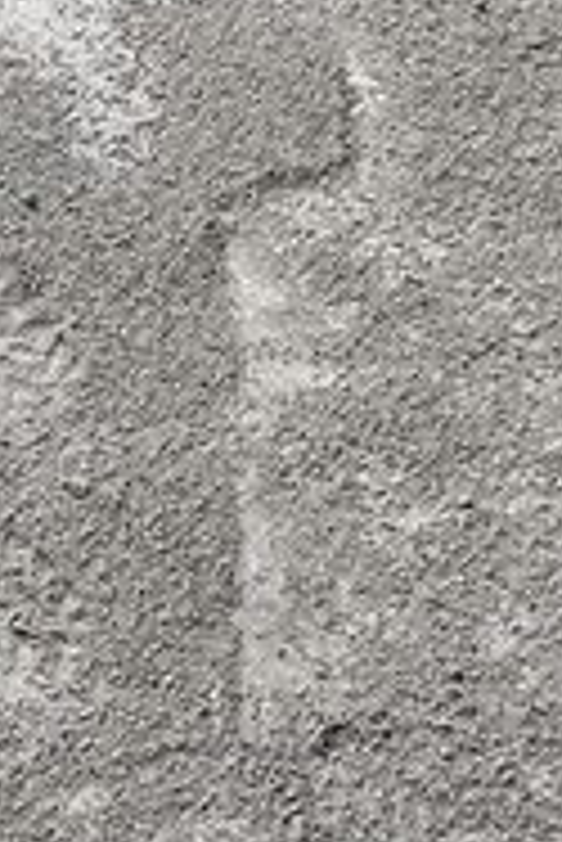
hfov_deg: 9.0
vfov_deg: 10.9
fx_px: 3459
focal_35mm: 148
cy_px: -1400
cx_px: -382
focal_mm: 4.2
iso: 32
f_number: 1.6
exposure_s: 1/123
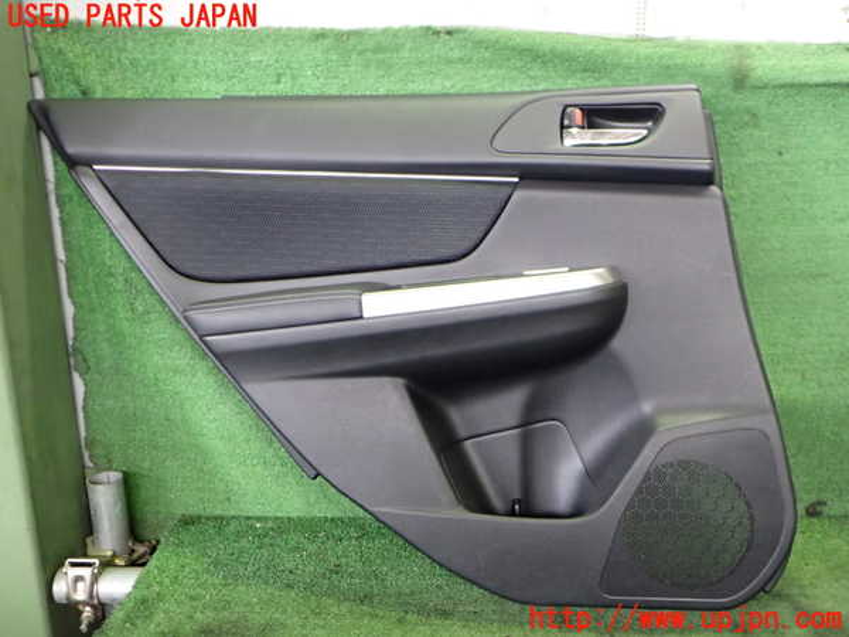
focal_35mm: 30
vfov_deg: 46.8
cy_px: 318
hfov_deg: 60.0
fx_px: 736
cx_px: 424
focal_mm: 5.4
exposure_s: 1/30
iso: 640
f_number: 2.3
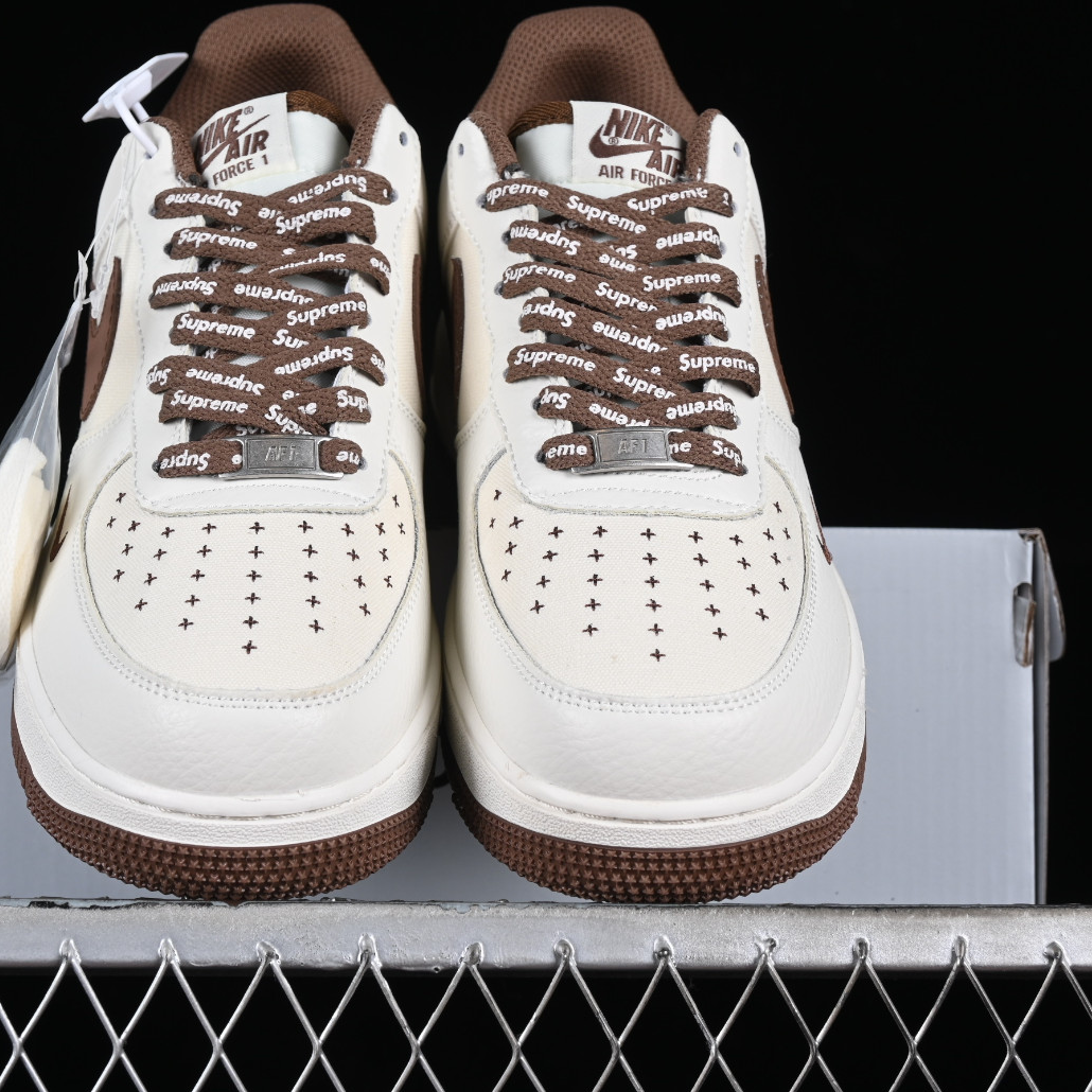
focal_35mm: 99
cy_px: 557
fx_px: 3533
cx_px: 423
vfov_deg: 17.6
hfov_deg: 17.5
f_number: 8
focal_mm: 50
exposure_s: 1/80
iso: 160
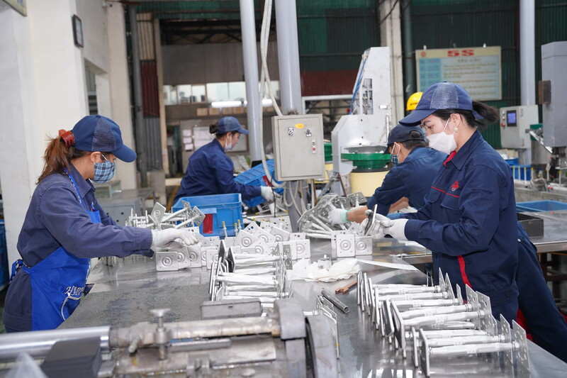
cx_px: 284
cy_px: 189
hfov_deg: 50.0
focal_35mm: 39
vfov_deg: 34.5
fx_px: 608
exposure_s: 1/100
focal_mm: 38.6
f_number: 4
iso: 2000
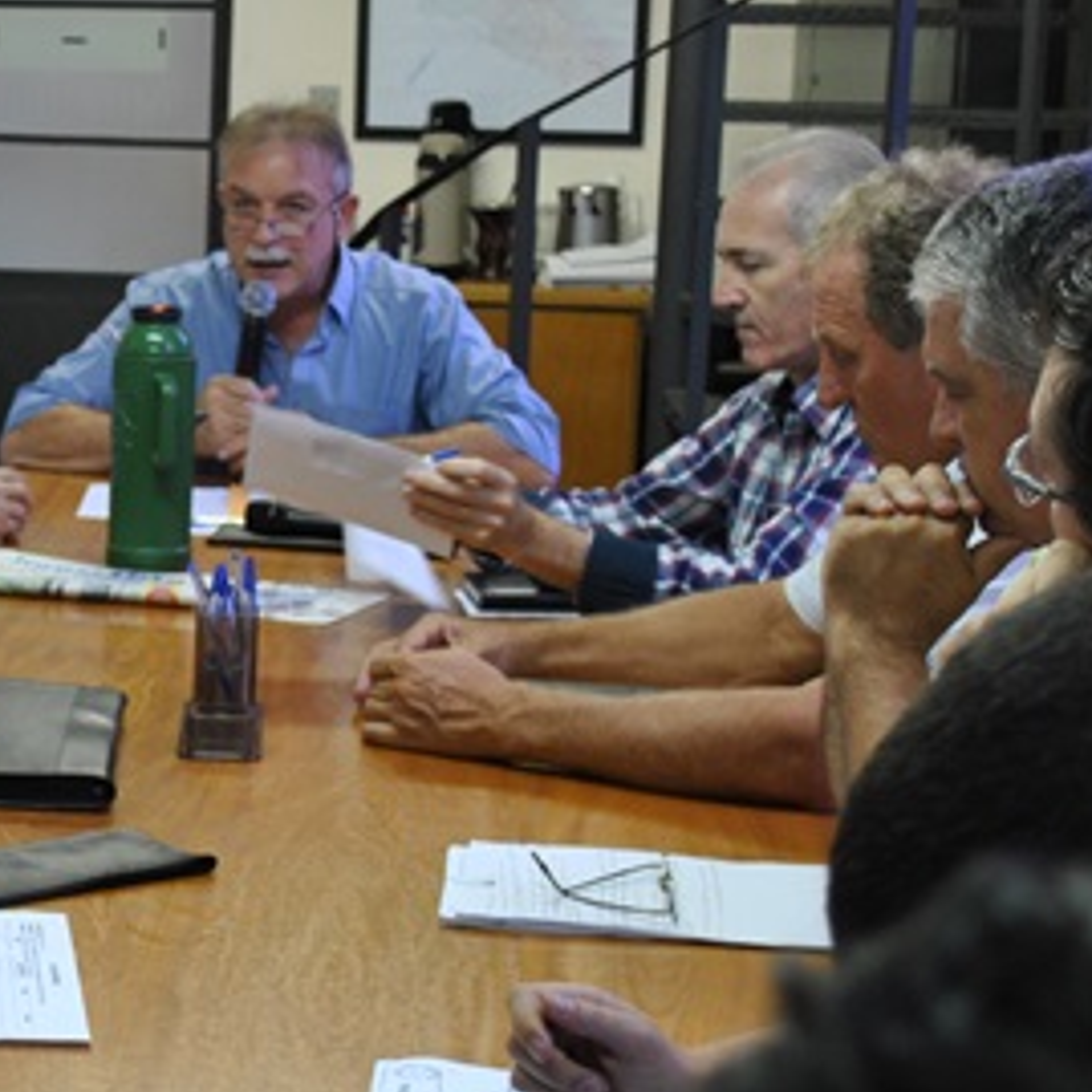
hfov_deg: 19.5
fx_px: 3034
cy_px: 564
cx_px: -122
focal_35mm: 85
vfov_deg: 20.4
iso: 400
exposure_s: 1/25
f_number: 4.5
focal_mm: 28
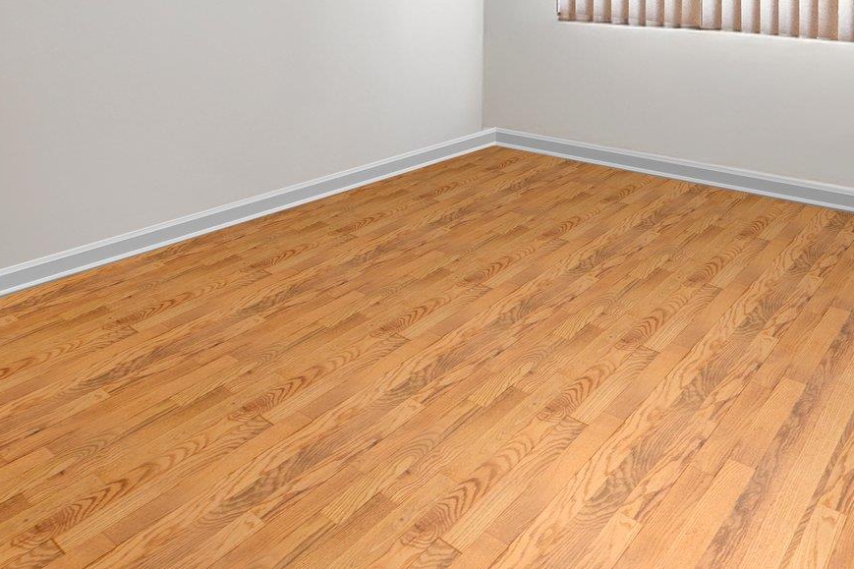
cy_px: -69
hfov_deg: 56.3
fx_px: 783
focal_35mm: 33
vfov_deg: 34.1
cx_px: 302
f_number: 10
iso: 250
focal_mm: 14
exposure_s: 2
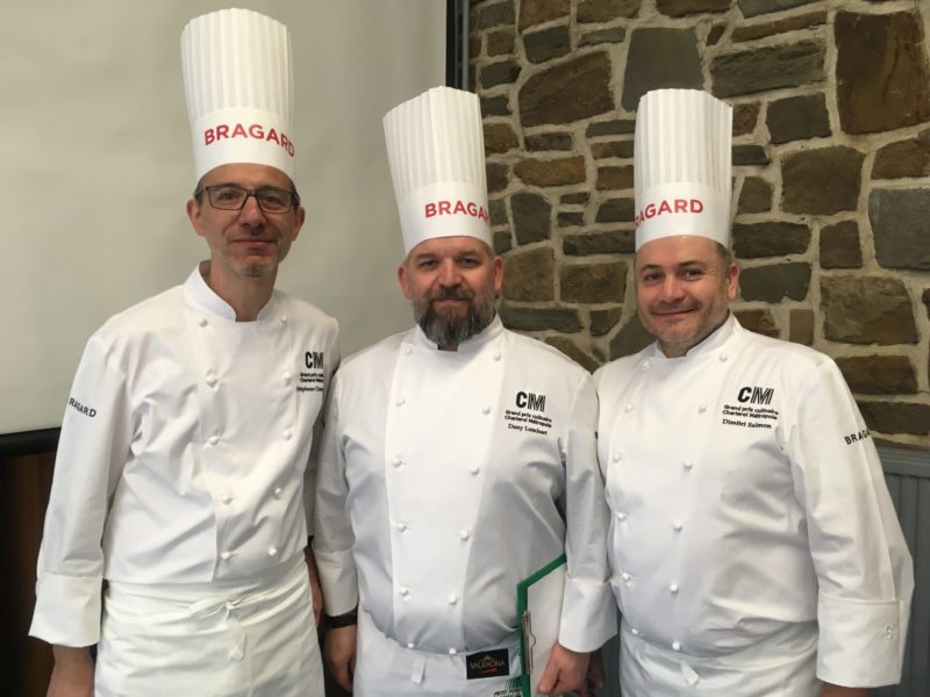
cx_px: 465
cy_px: 348
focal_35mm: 29
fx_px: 779
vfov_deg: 48.2
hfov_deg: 61.7
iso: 80
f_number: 2.2
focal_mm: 4.15
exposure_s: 1/33
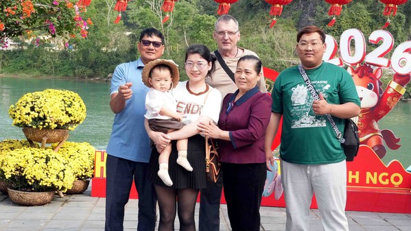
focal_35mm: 63
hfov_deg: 33.3
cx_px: 233
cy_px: 94
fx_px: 687
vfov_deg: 19.1
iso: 1000
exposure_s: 1/250
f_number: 11
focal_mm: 24
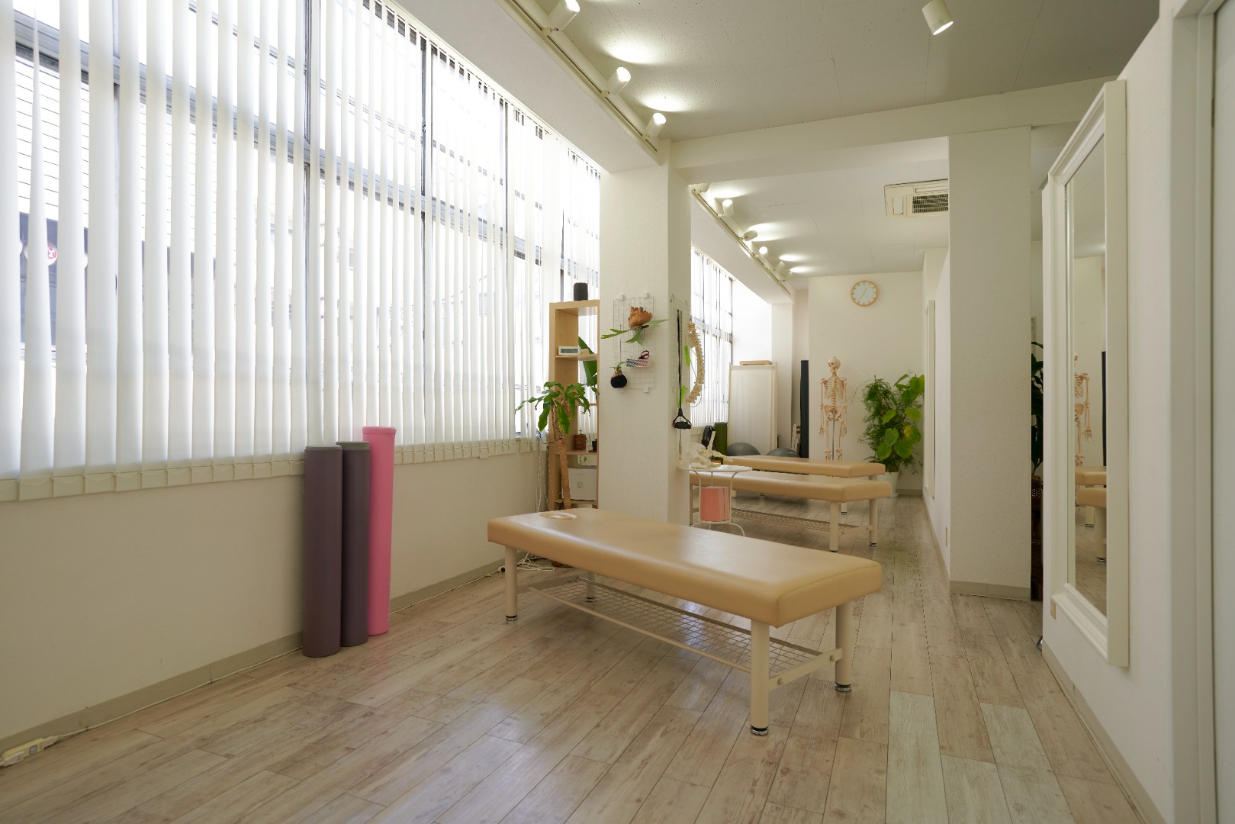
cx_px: 618
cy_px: 412
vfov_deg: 62.0
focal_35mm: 20
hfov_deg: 84.0
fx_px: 686
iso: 200
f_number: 3.2
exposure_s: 1/160
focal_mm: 20
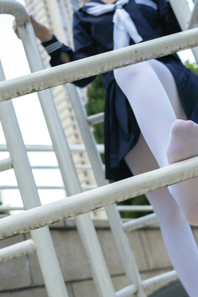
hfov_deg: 26.8
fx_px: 412
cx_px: 136
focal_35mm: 50
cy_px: 159
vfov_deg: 39.6
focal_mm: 23
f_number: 3.2
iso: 160
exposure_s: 1/180
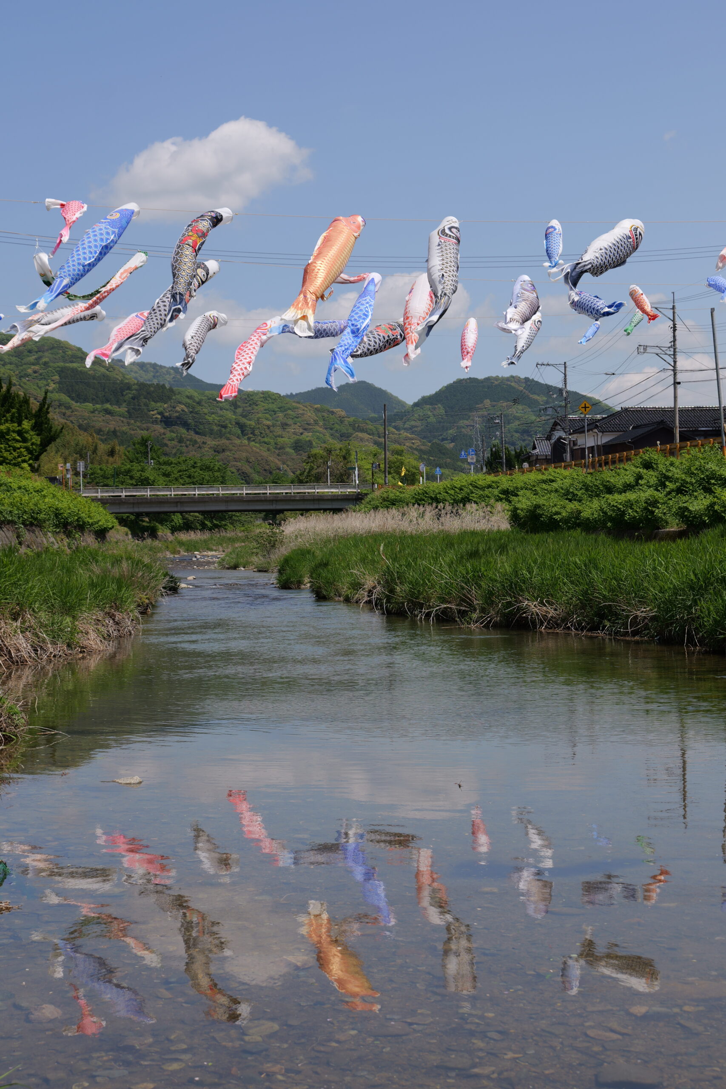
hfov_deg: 22.6
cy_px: 544
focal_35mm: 60
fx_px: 1815
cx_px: 363
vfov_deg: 33.4
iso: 100
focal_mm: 60
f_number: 8
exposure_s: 1/400
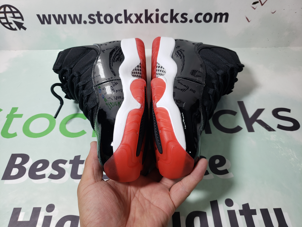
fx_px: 227
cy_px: 114
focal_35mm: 26
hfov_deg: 67.3
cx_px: 151
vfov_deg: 53.1
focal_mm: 4.3
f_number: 1.5
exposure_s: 1/352
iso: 50
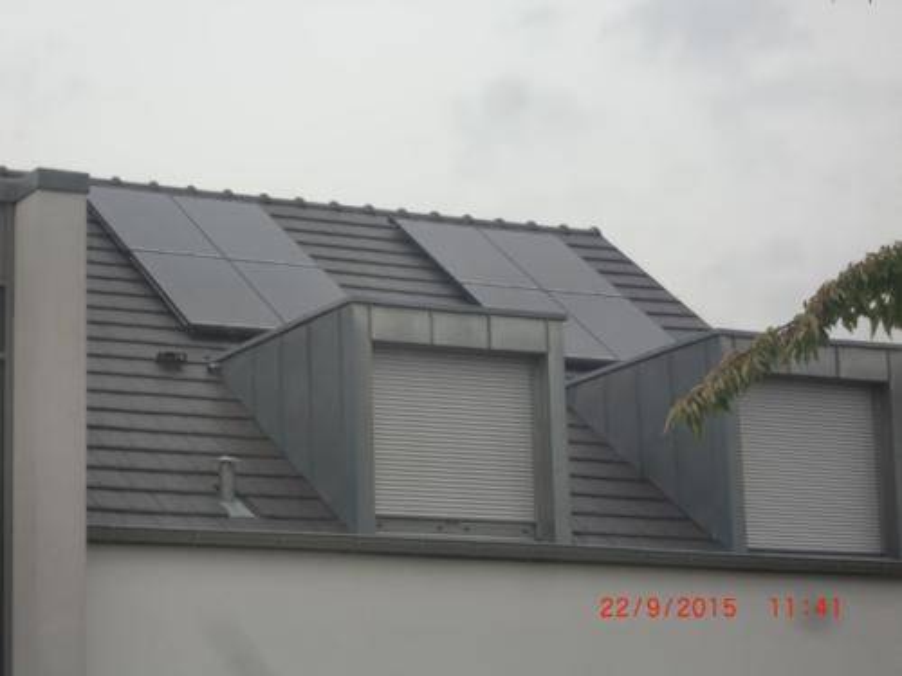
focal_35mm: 112
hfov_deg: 17.6
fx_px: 2918
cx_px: 451
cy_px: 338
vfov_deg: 13.2
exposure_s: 1/250
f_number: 5.8
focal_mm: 19.6
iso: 64
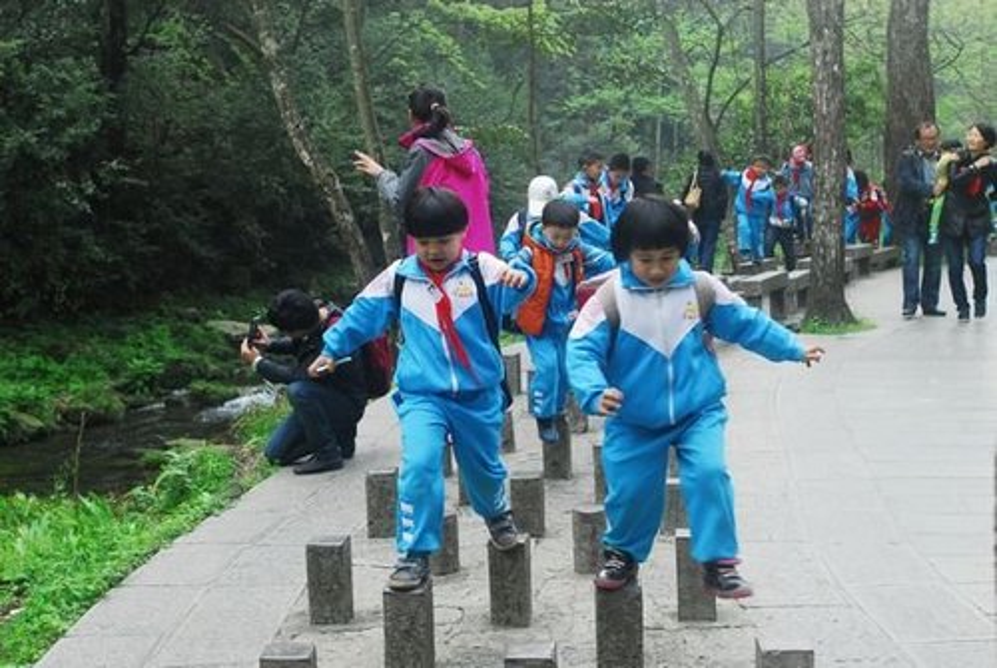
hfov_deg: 37.8
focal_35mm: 52
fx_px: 1456
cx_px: 498
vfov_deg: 25.8
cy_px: 334
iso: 200
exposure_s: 1/100
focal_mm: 35
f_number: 5
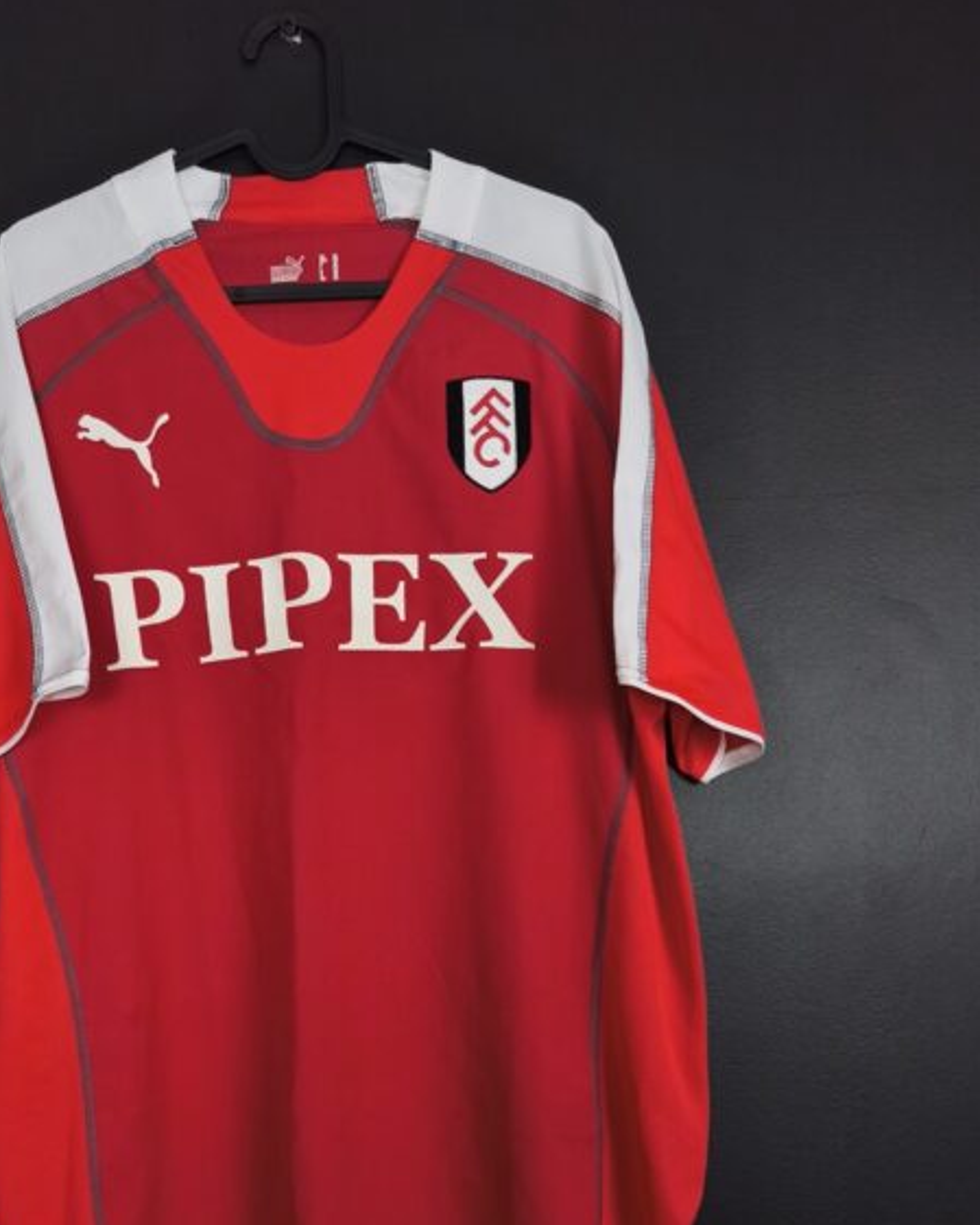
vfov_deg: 54.0
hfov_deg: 45.2
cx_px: 332
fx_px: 1160
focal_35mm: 32
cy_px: 863
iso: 250
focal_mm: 6.57
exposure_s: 1/160
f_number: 1.6
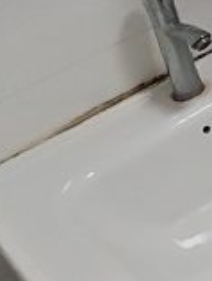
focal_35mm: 101
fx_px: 823
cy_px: -88
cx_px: 529
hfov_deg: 11.7
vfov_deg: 18.1
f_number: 2.2
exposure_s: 1/50
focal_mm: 1.91
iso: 160
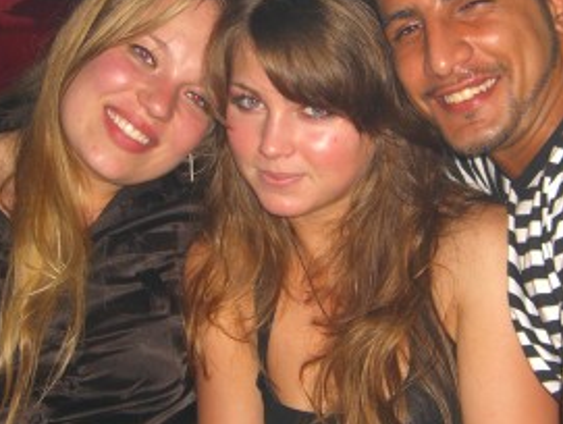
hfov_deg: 23.2
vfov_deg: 17.6
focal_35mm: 84
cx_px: 324
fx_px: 1368
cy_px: 214
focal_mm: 7.9
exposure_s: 1/60
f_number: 2.8
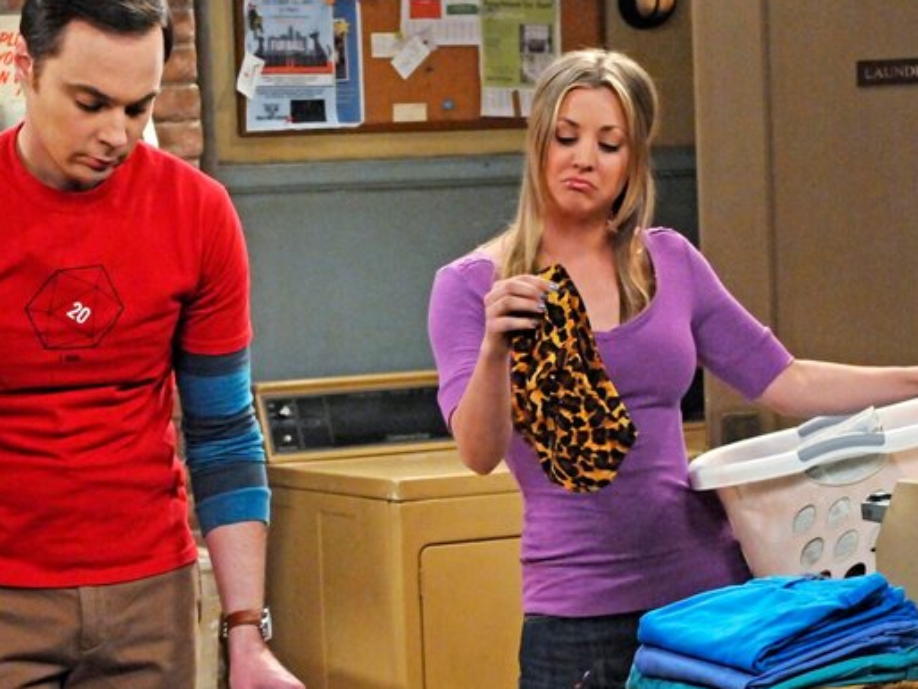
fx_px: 2972
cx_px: 305
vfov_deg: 13.2
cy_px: 411
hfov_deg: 17.5
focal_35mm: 112
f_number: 5.6
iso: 3200
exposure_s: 1/100
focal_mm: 50
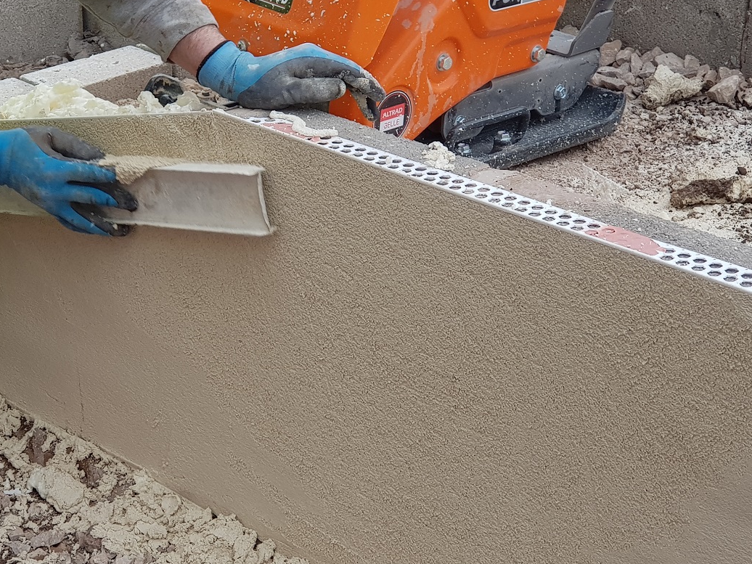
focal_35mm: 102
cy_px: 264
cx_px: 230
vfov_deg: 14.5
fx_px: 2216
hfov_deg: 19.2
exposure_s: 1/105
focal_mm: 6
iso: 25
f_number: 2.4
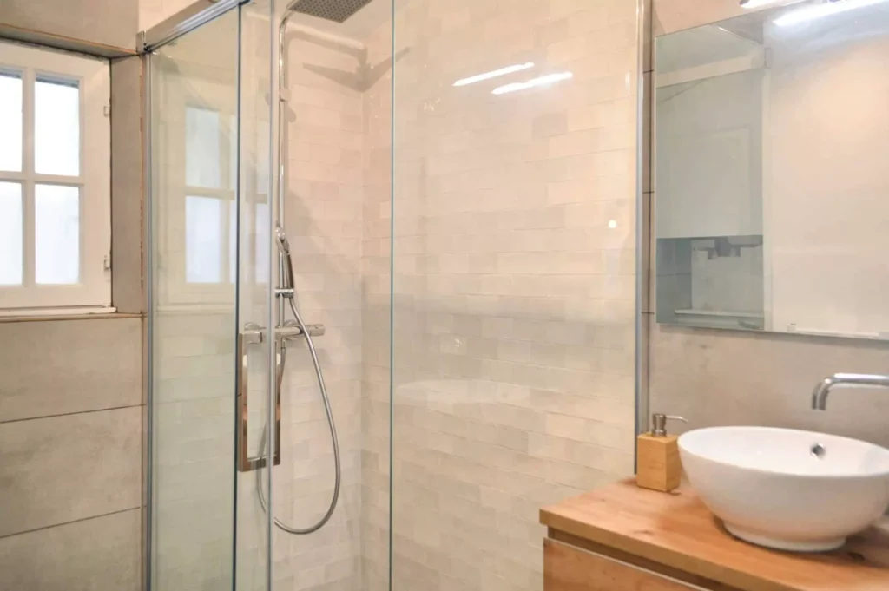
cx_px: 444
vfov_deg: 47.9
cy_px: 296
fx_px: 666
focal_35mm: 27
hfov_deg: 67.4
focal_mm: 18
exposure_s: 1/60
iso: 400
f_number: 4
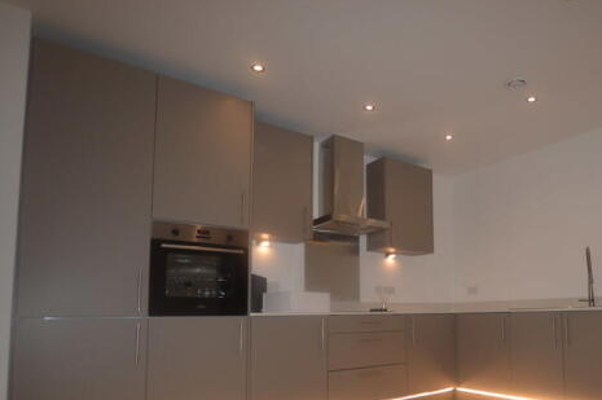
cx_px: 403
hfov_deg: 70.8
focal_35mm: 24
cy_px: 280
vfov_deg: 51.0
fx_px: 407
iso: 110
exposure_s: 1/125
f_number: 4
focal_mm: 11.5
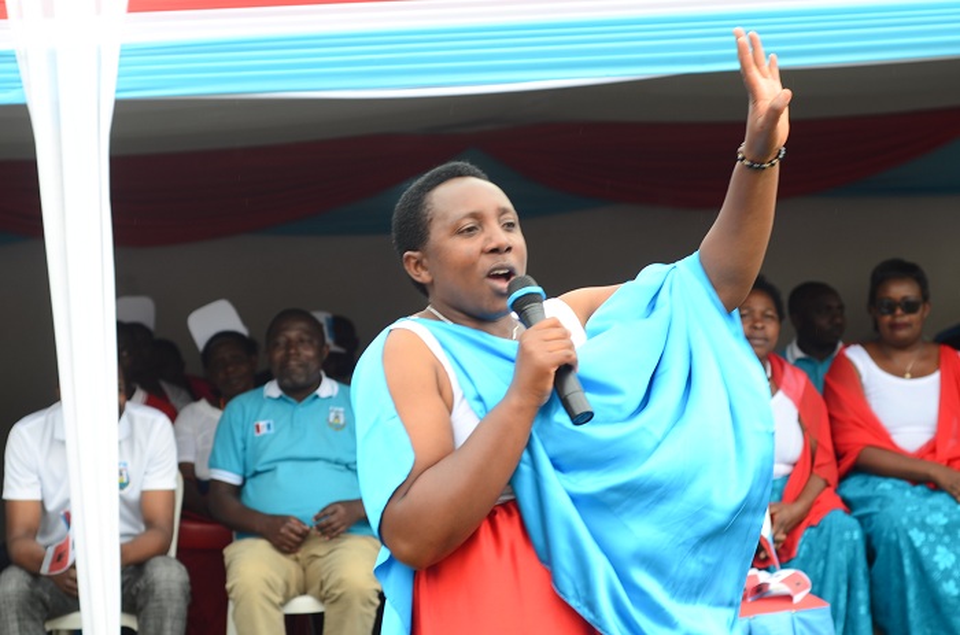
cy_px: 318
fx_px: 1995
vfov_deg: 18.1
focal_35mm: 75
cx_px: 480
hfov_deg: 27.1
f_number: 3.2
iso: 100
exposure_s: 1/160
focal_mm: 50
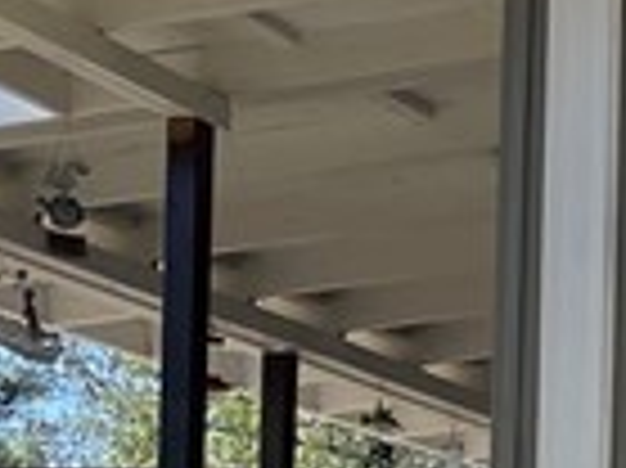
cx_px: 1833
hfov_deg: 8.7
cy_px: 778
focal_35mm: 192
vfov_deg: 7.5
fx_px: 3469
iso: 32
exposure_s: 1/1092
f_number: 1.6
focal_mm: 4.2
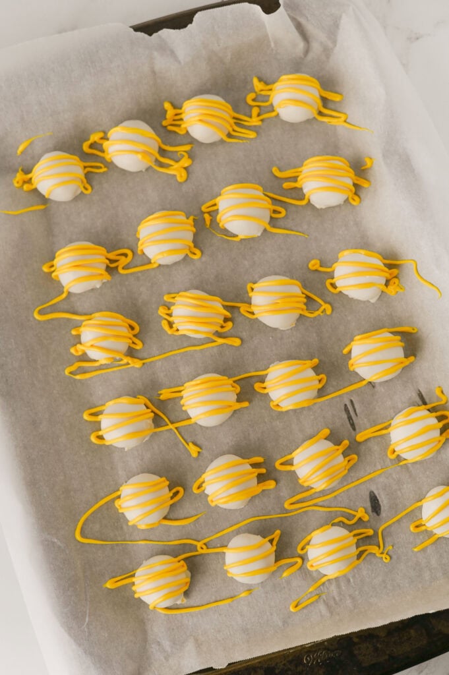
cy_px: 338
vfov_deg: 39.6
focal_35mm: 50
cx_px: 224
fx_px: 937
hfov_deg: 26.9
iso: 160
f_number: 4
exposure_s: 1/200
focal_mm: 50
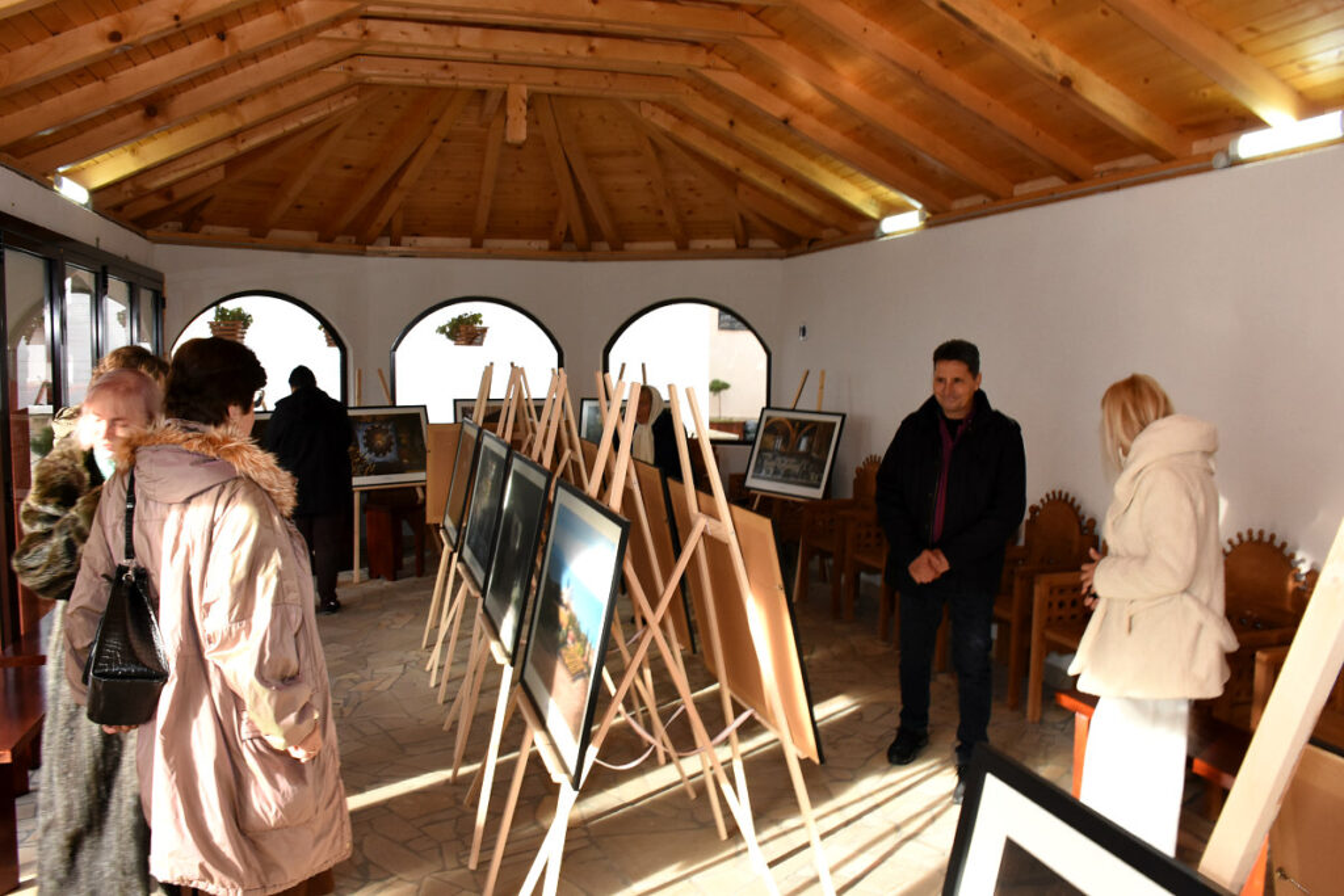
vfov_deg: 47.9
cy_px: 448
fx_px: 1008
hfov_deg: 67.4
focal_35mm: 27
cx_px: 672
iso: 1000
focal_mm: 18
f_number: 9
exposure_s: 1/60
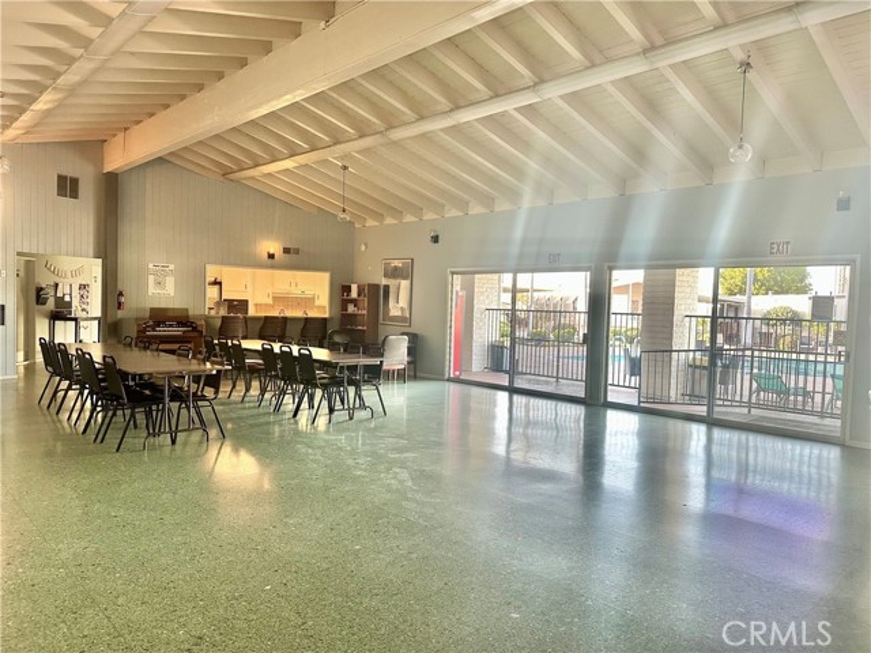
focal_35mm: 24
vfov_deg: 56.8
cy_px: 326
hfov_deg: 71.6
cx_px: 436
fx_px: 604
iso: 200
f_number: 1.78
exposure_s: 1/120
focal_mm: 6.86
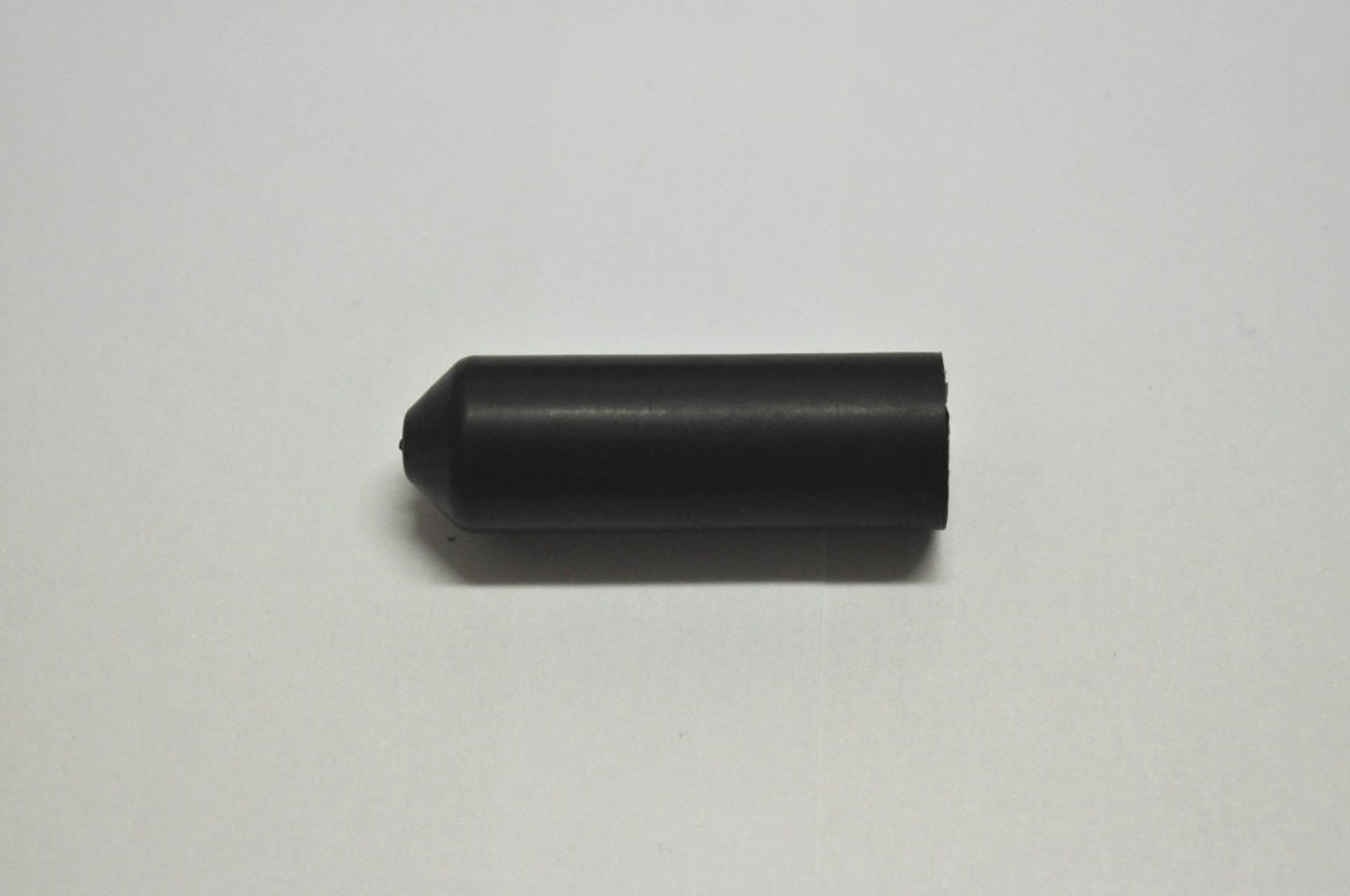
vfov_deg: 17.4
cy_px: 448
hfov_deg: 26.0
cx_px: 675
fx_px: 2921
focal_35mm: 78
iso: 1600
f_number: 8
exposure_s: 1/250
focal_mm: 52
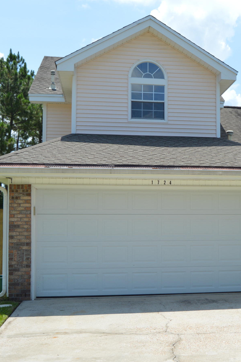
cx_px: 202
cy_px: 201
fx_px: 481
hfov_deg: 27.4
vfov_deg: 41.2
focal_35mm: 48
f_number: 8
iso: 100
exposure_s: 1/250
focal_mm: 19
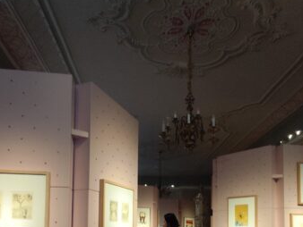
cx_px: 160
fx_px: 280
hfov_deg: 56.8
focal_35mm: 32
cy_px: 215
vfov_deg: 40.0
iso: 320
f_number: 2.2
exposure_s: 1/33.3
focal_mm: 1.65
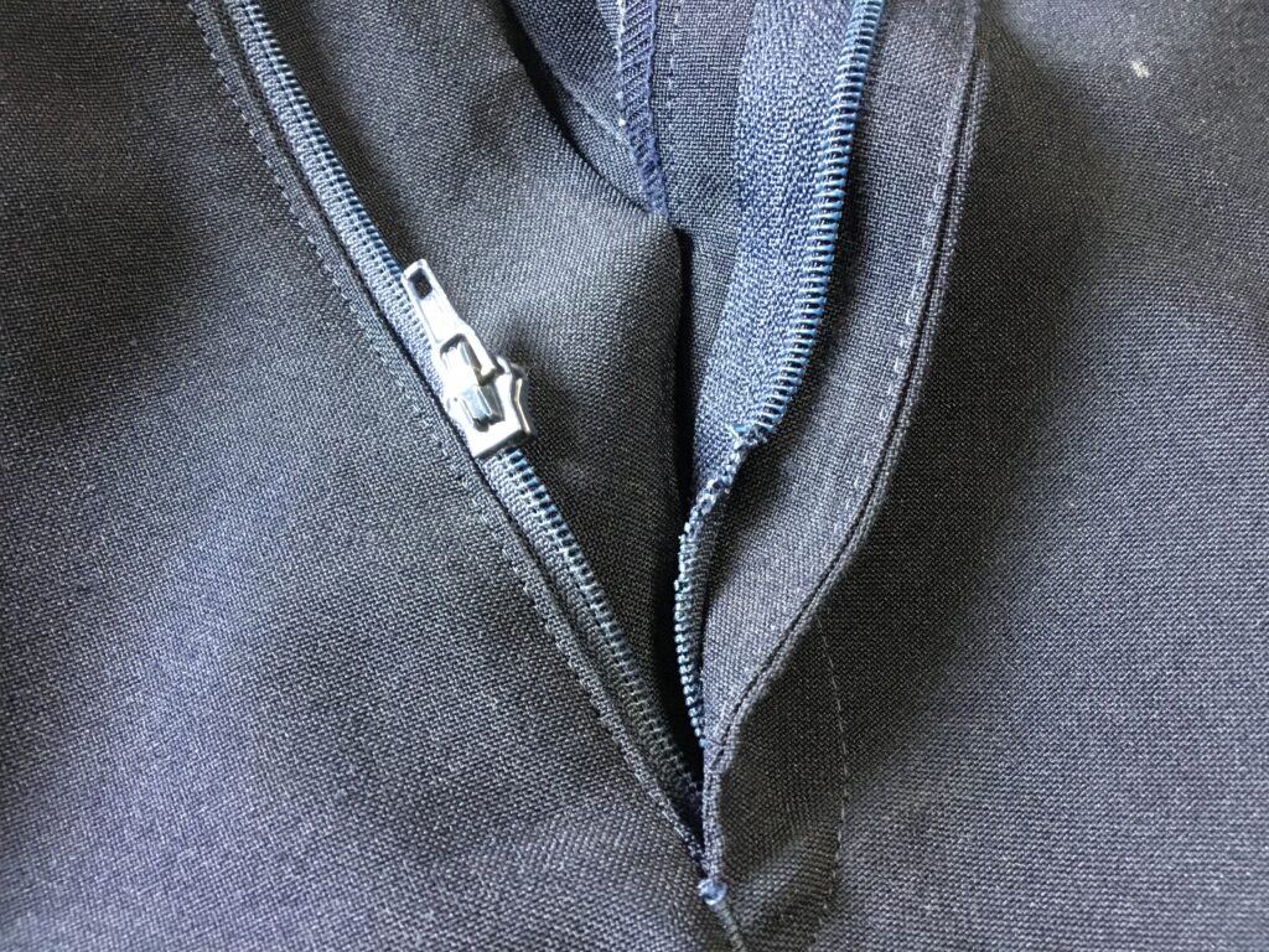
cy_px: 476
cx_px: 634
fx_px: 1136
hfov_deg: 58.4
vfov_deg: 45.4
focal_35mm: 31
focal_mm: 3.3
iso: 200
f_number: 2.4
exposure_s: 1/17
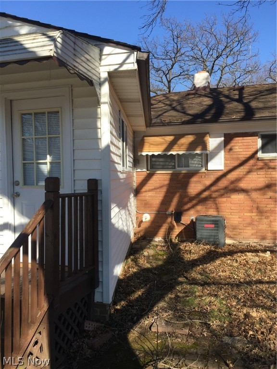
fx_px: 309
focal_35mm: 29
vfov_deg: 61.7
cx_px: 138
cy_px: 184
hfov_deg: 48.2
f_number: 2.2
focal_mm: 4.15
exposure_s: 1/1068
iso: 32
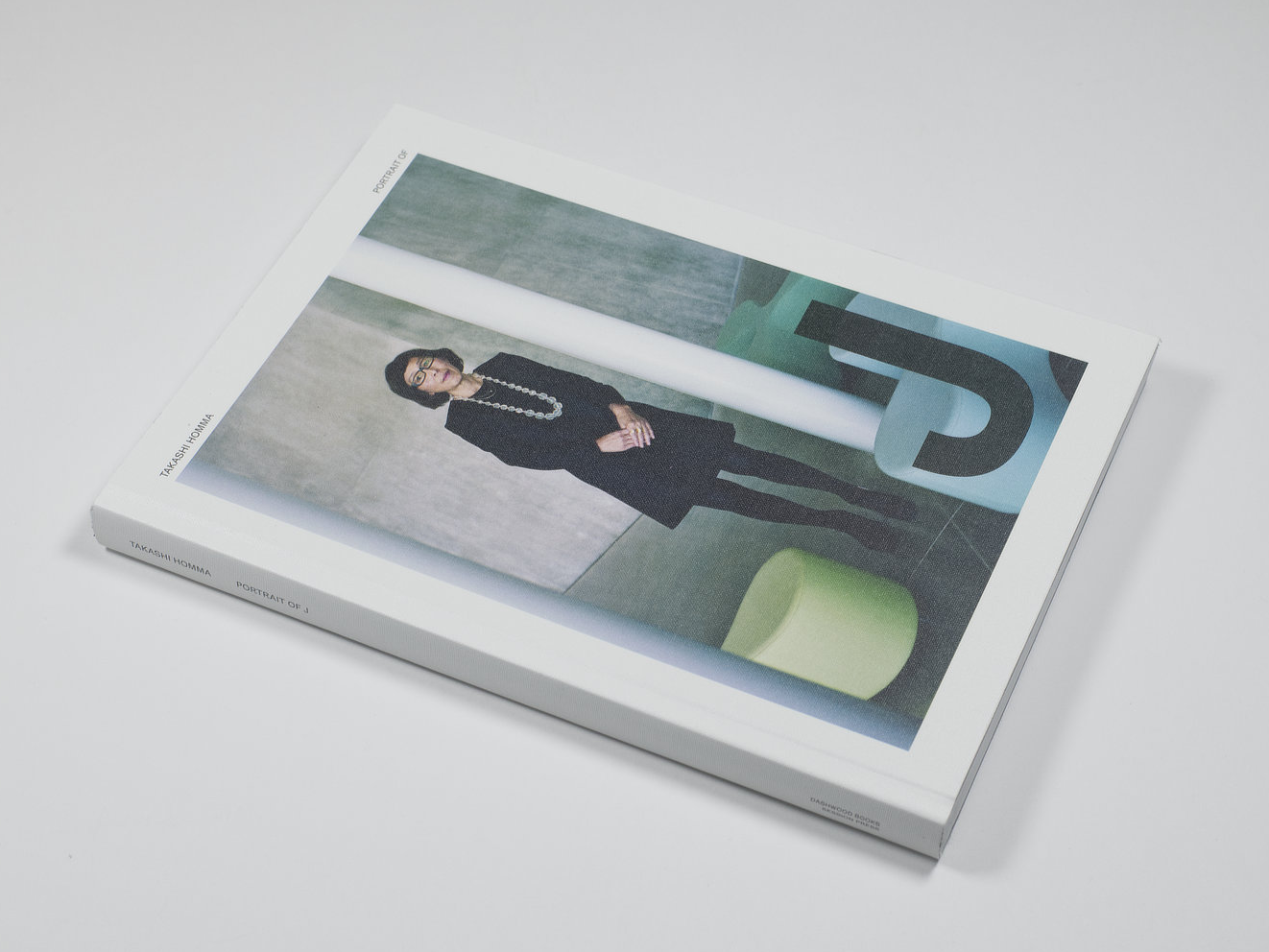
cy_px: 477
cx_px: 644
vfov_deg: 24.4
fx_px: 2200
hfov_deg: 32.2
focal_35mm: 60
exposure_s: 1/125
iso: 280
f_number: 8
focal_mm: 50
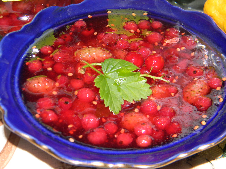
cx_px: 113
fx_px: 437
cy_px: 84
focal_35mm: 67
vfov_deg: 21.9
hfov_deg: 29.0
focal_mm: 12.2
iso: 200
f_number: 8.6
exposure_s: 1/30
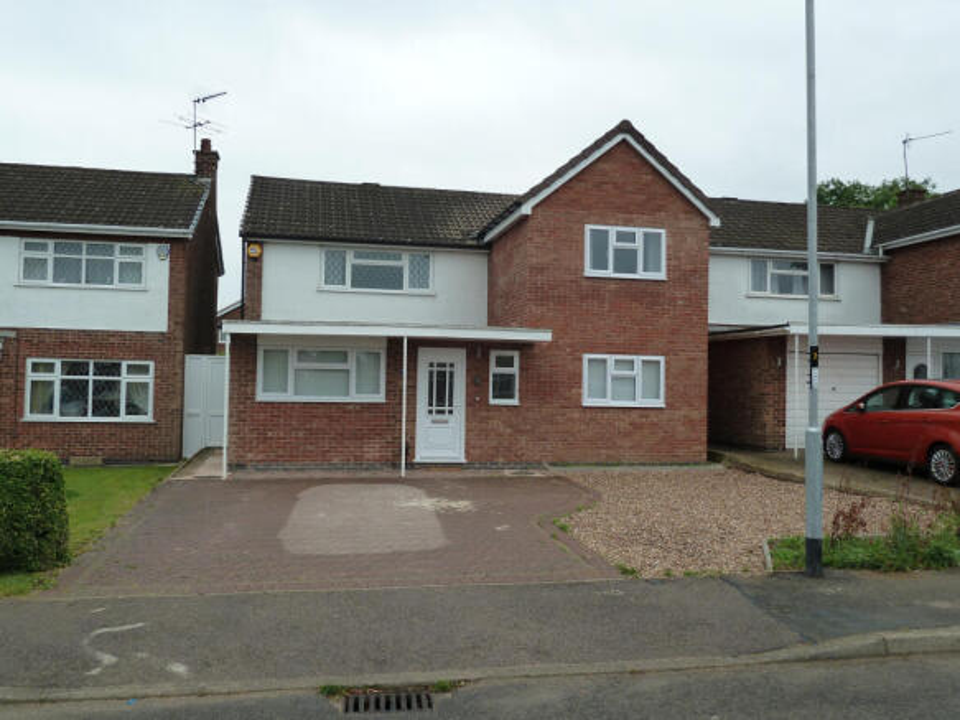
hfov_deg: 61.7
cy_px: 360
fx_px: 804
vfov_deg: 48.2
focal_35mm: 29
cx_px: 480
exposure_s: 1/320
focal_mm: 4.7
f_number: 4
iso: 125
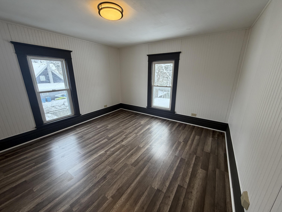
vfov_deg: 85.7
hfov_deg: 102.1
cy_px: 106
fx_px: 114
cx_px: 141
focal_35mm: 14
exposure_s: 1/120
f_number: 2.2
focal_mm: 2.22
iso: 125
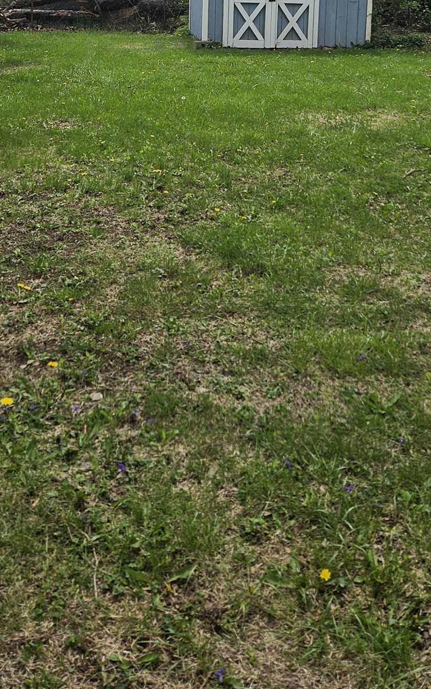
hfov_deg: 27.4
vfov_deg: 39.3
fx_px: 883
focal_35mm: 47
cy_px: 59
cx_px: 233
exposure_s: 1/3531
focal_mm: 5.4
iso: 25
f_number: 1.8
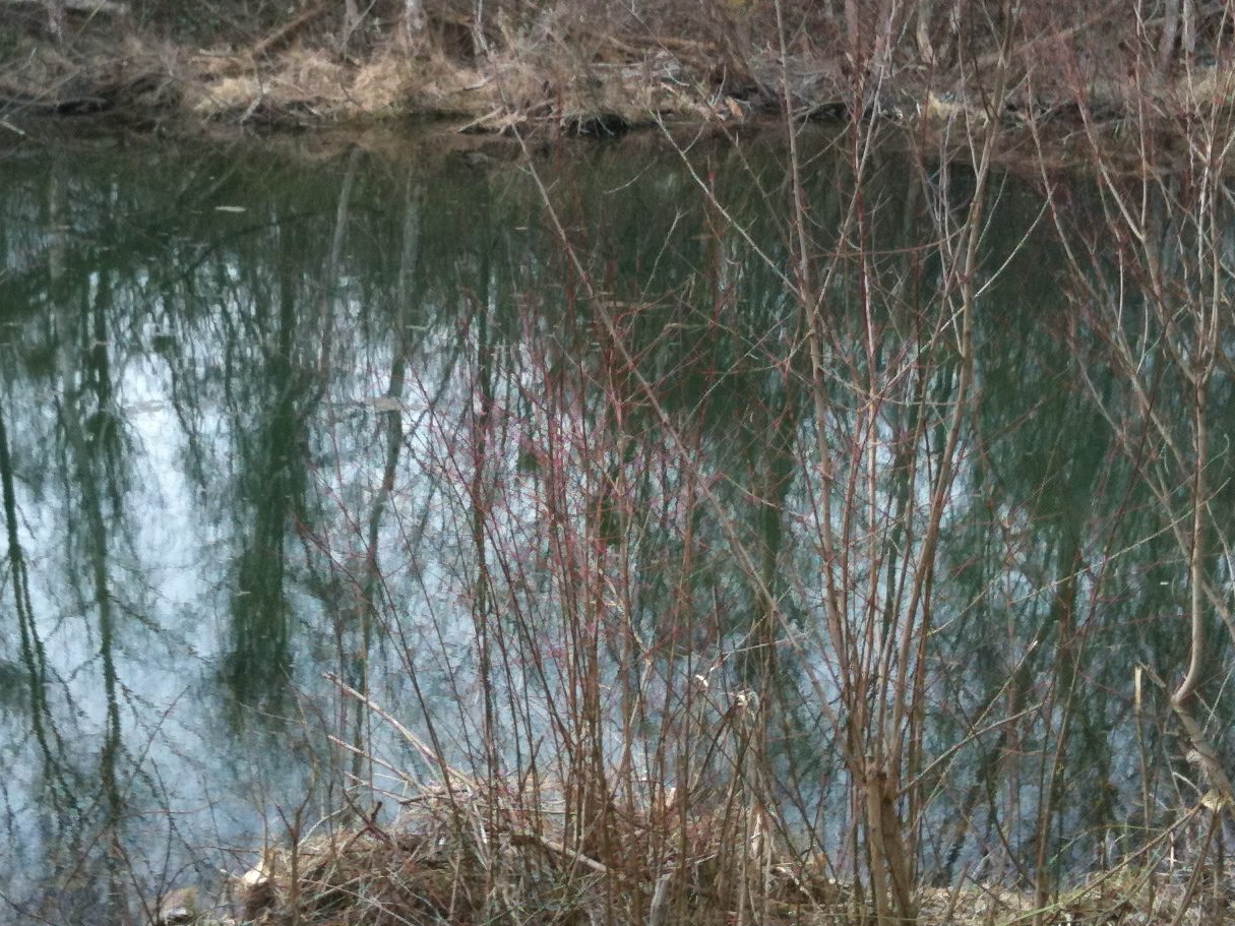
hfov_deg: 32.6
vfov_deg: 24.7
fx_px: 2105
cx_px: 495
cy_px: 317
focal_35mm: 59
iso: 64
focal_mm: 3.85
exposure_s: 1/221
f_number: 2.8
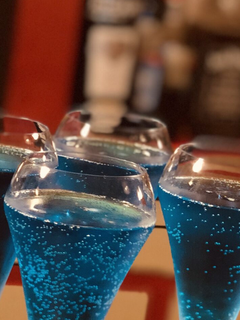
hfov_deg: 10.4
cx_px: -17
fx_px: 1303
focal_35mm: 141
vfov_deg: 13.7
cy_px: 351
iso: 160
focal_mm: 6
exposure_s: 1/10
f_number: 2.4
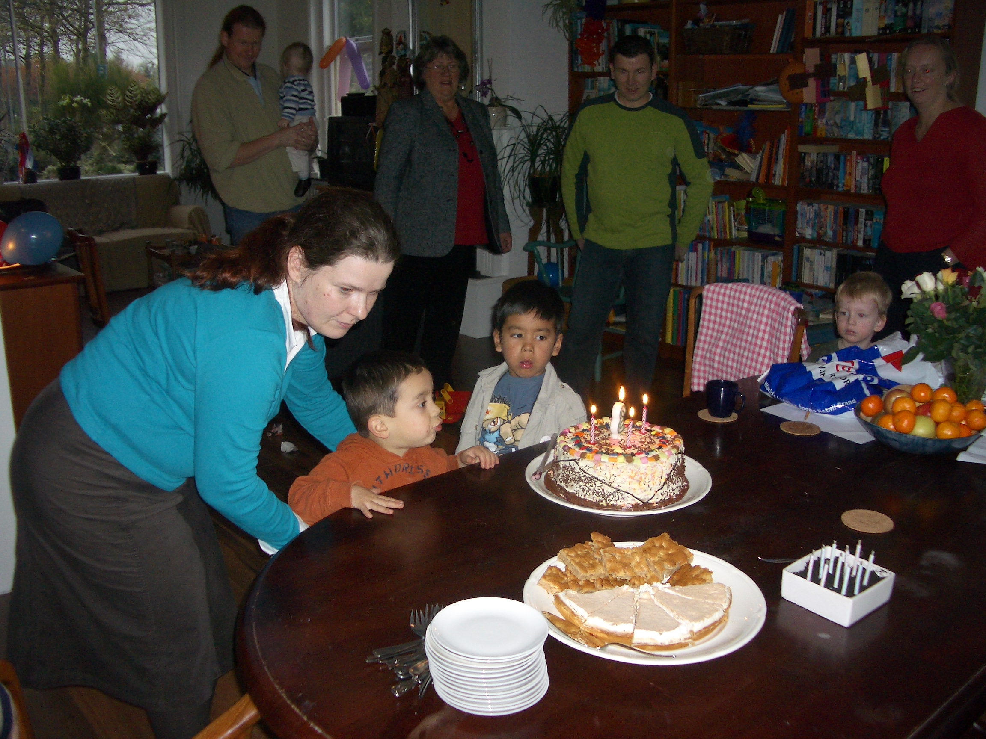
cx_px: 493
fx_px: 997
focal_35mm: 35
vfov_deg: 40.7
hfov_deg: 52.6
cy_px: 370
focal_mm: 5.8
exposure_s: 1/60
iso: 100
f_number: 2.6
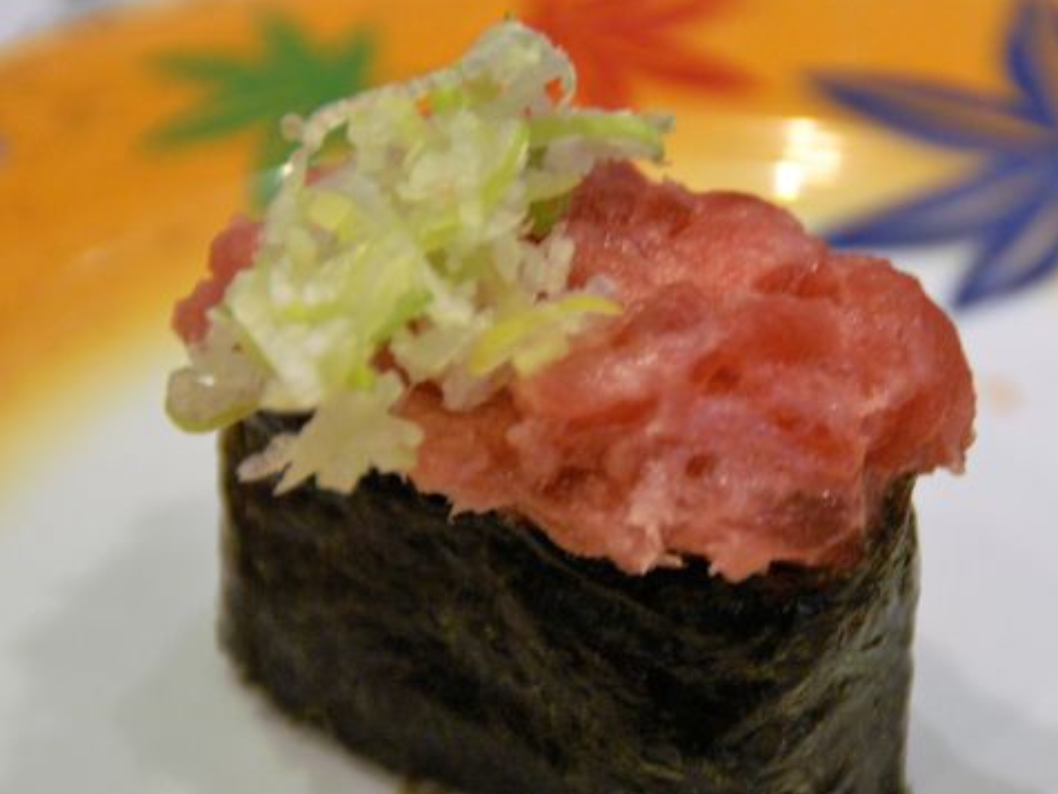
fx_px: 7824
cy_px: 454
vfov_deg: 5.8
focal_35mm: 256
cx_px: 616
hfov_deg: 7.7
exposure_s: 1/40
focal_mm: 130
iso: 800
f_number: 6.3
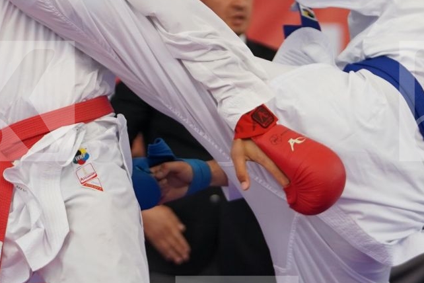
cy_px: 101
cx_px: 237
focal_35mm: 314
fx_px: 3698
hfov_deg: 6.6
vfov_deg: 4.4
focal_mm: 112
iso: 1600
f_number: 2.8
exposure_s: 1/1000
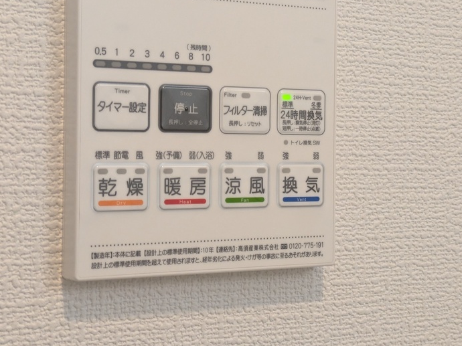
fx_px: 947
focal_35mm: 71
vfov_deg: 20.7
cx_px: 224
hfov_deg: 27.4
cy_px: 126
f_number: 1.89
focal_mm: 5.43
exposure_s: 1/120
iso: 225
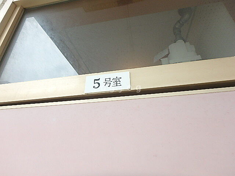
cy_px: 88
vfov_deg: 63.4
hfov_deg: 79.0
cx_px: 118
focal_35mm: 21
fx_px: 143
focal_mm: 3.7
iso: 125
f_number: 3.5
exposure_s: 1/125
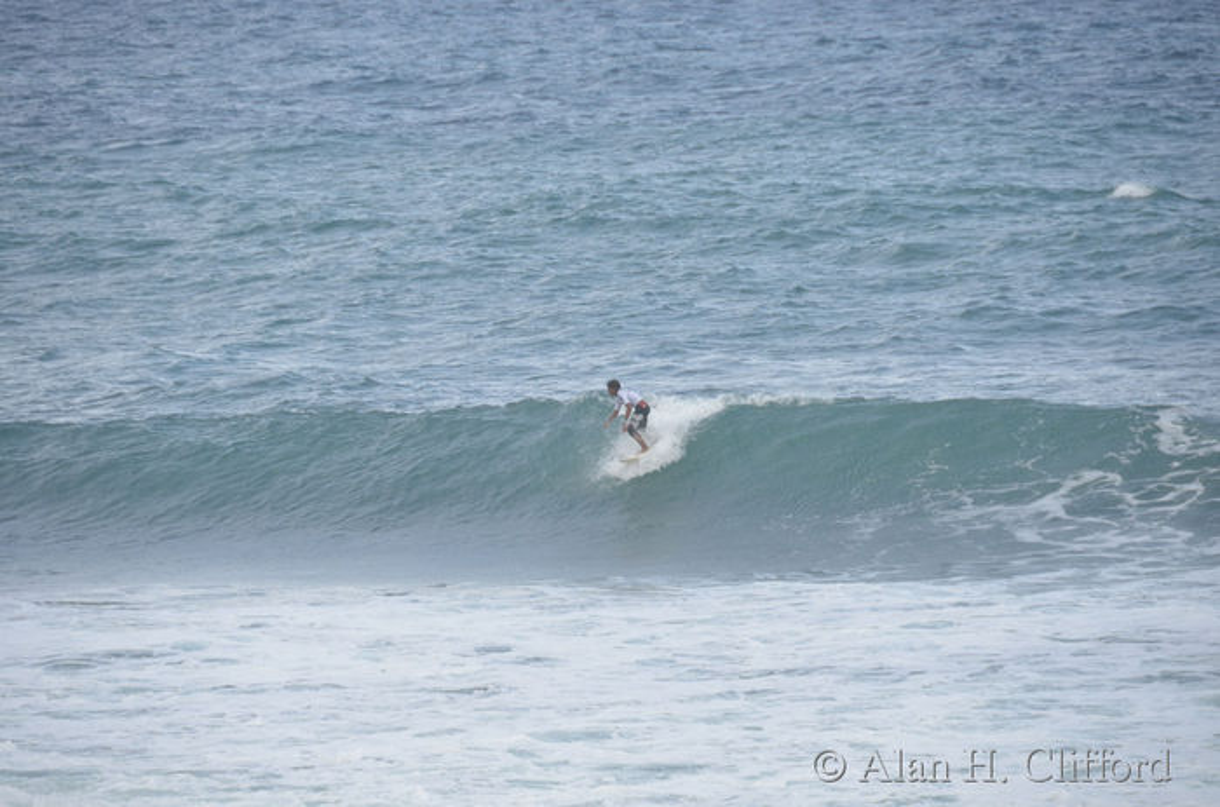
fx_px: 8620
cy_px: 404
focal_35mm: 255
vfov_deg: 5.4
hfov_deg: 8.1
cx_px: 610
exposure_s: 1/800
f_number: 5.6
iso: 280
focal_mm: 170
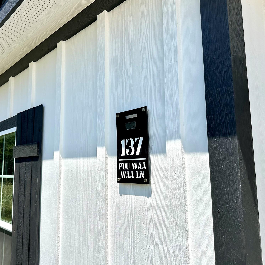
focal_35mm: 29
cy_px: 130
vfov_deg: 55.6
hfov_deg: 55.6
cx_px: 122
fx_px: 251
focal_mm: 6.86
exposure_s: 1/6623
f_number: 1.78
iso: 80
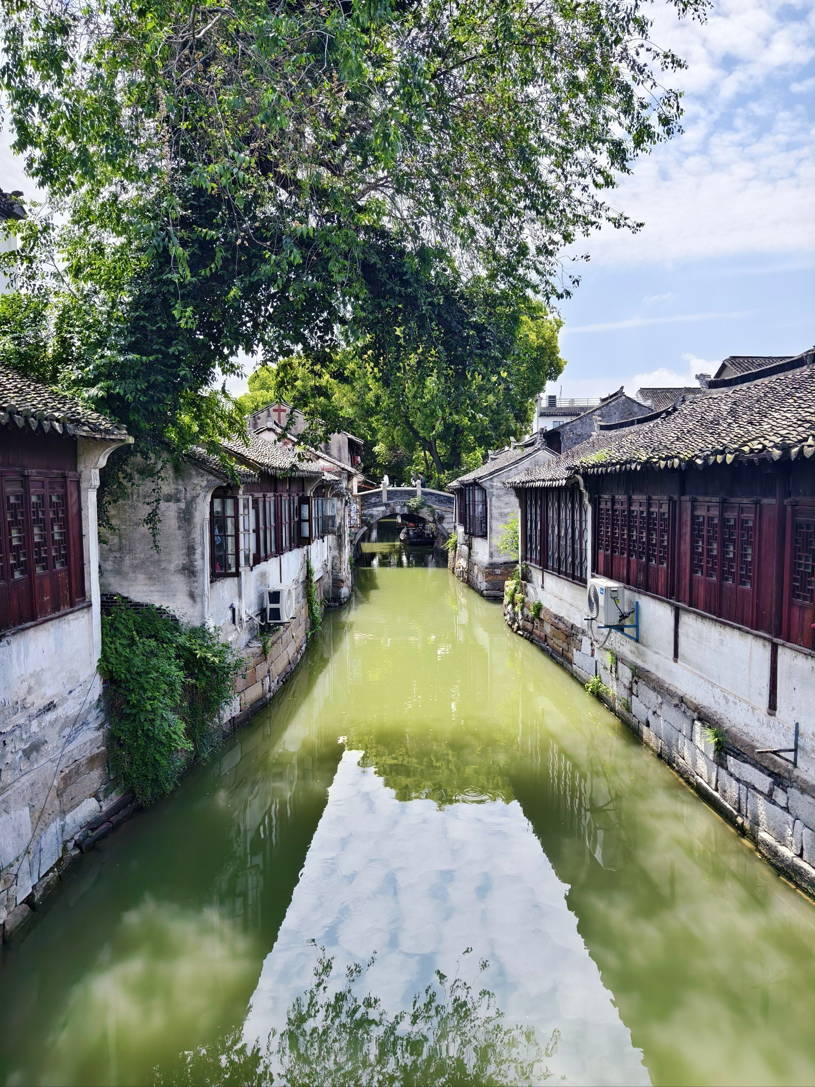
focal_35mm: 23
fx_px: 722
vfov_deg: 73.9
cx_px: 408
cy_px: 544
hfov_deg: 58.9
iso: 50
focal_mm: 8.67
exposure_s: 1/3333
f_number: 1.75
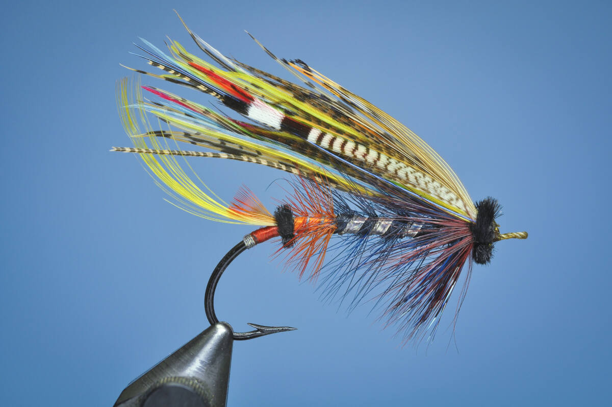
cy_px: 204
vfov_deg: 18.1
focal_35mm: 75
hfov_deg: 27.0
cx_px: 306
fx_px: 1273
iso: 200
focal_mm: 50
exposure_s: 1/30
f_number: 8
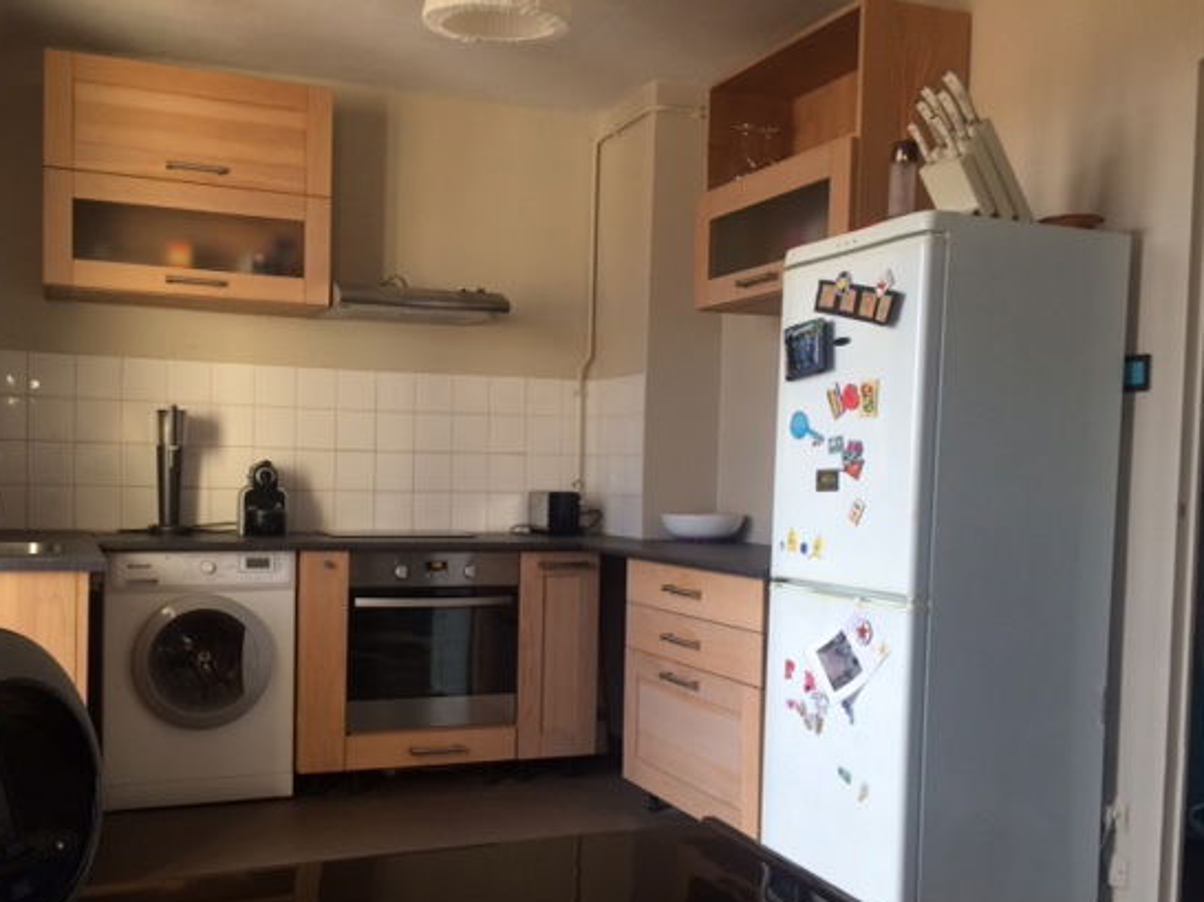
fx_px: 1182
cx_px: 501
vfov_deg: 41.6
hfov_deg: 53.7
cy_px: 527
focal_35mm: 34
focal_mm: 4.15
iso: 32
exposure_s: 1/33
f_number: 2.2
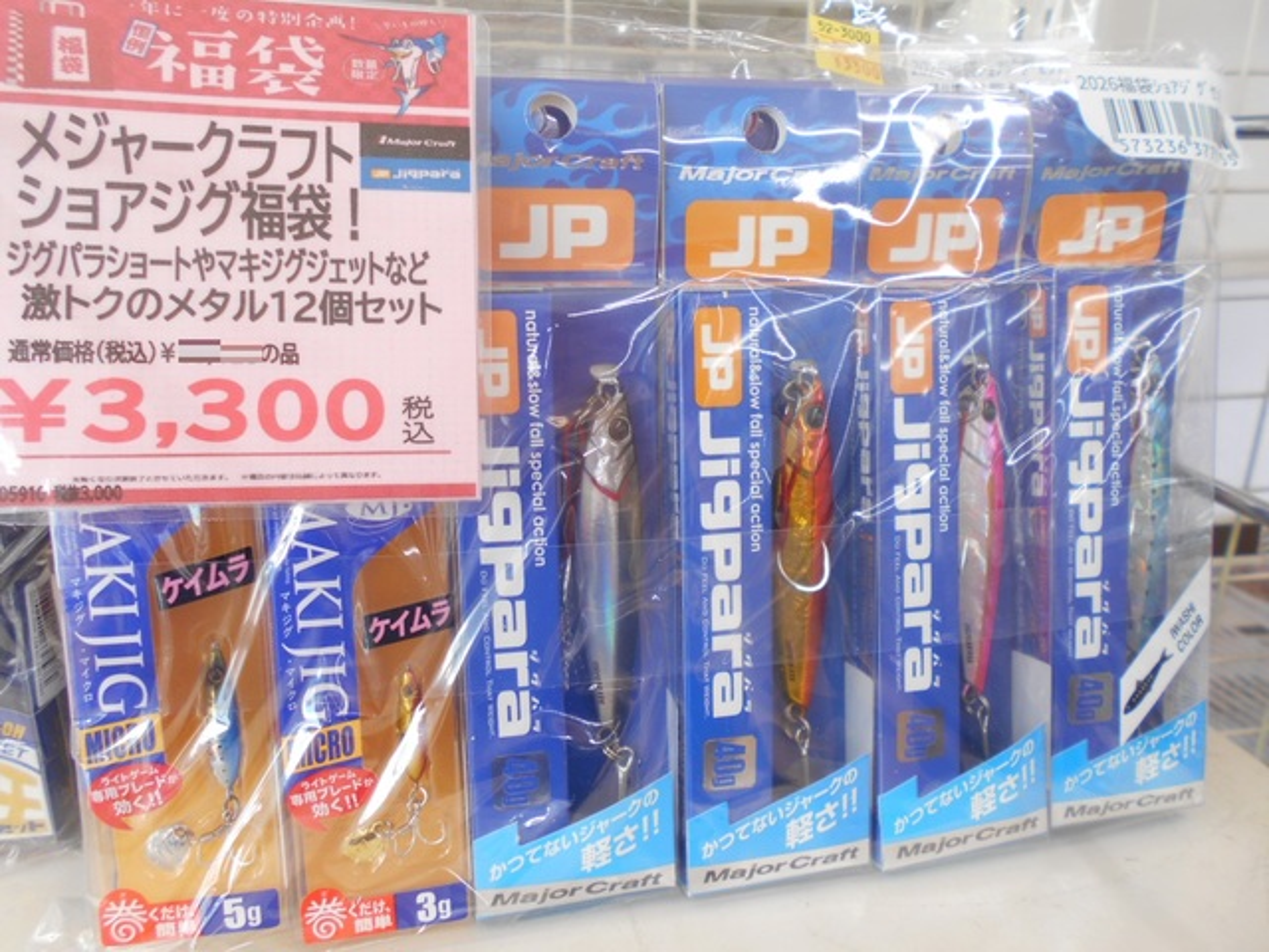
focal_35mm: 26
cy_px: 476
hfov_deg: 67.3
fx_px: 953
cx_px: 634
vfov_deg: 53.1
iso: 80
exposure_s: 1/40
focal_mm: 4.6
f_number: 3.2
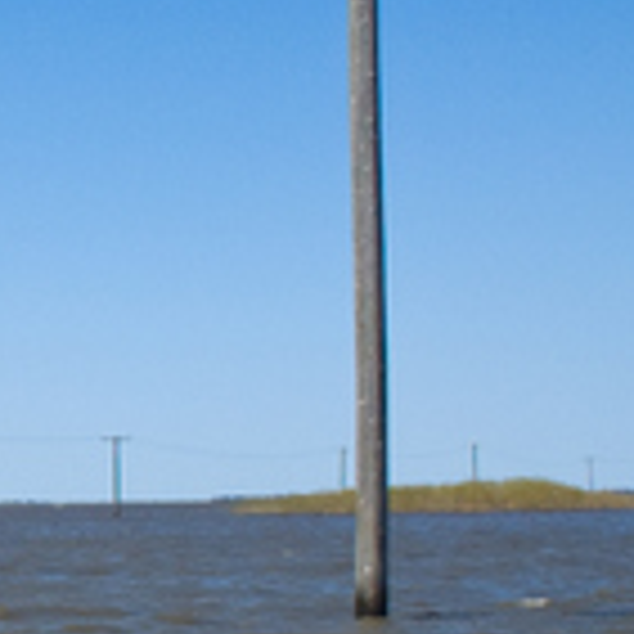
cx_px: -839
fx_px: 2445
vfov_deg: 14.7
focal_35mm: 118
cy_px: 544
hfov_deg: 12.1
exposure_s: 1/200
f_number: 14
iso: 200
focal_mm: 18
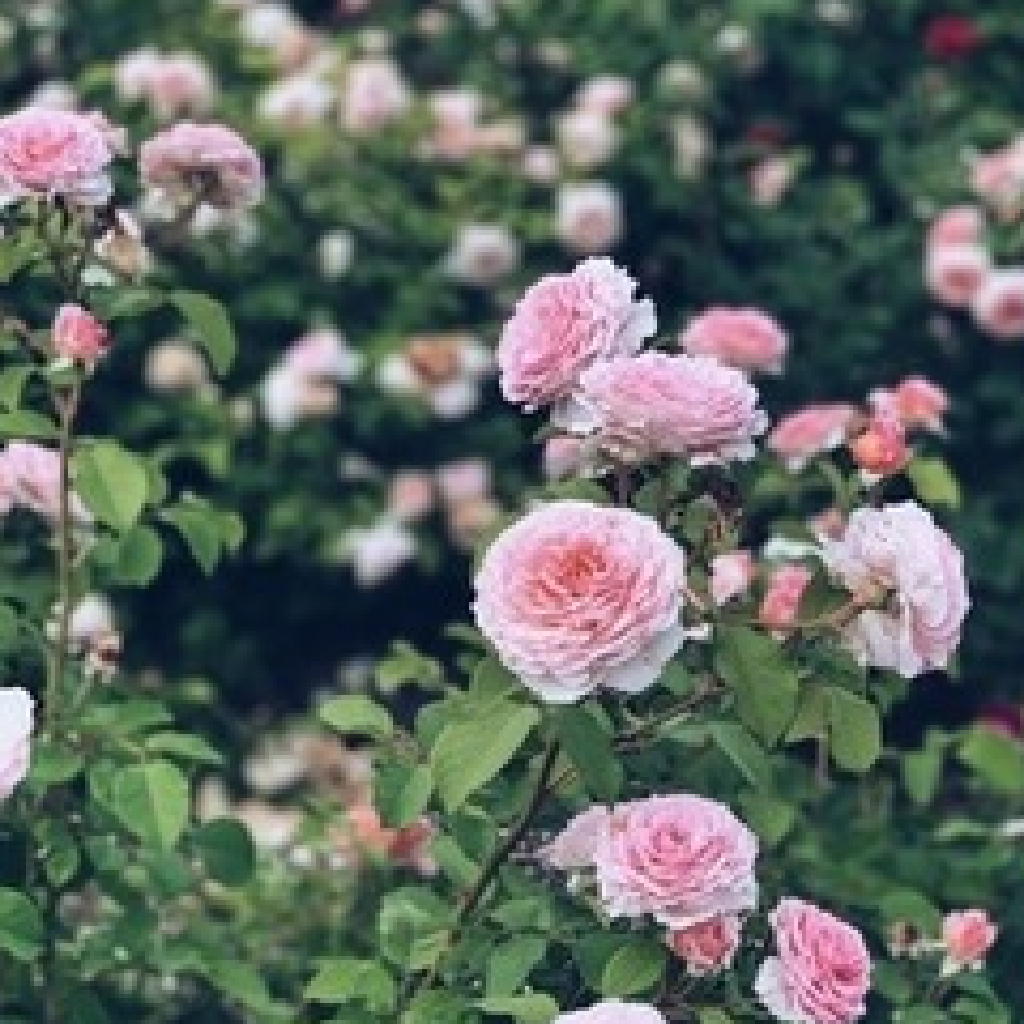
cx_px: 582
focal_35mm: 70
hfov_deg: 24.6
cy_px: 691
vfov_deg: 24.5
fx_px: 2343
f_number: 2.4
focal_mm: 6
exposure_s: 1/393
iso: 16
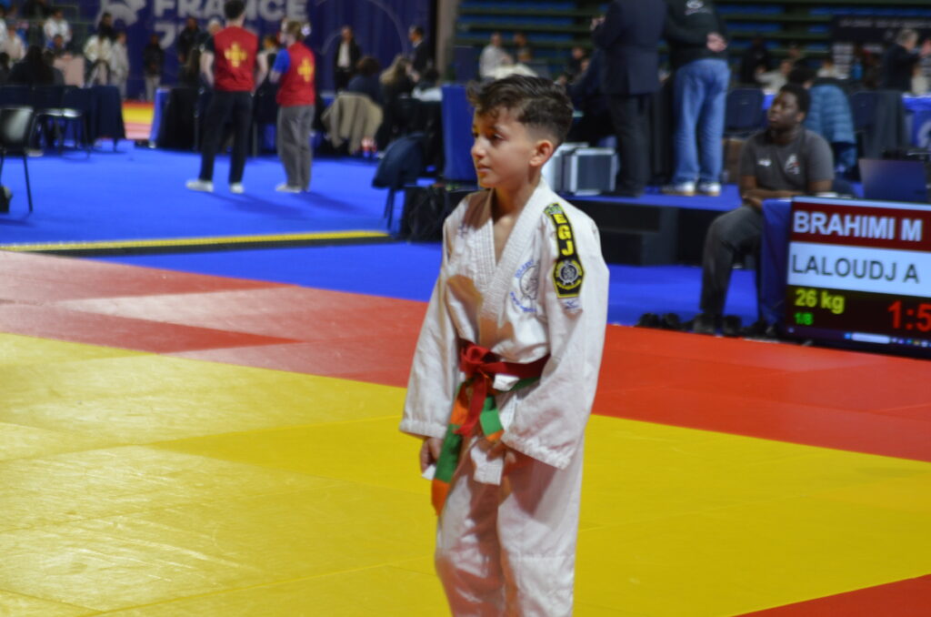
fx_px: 2903
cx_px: 466
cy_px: 308
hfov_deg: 18.2
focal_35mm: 112
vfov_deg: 12.1
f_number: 3.2
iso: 800
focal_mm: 75
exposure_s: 1/160
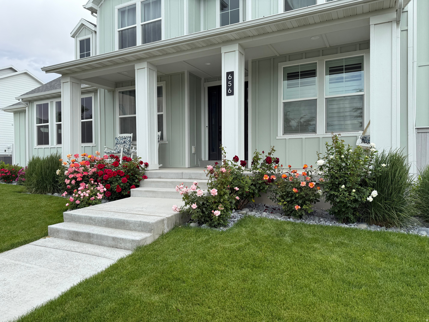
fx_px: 297
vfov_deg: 56.8
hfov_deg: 71.6
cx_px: 214
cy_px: 161
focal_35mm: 24
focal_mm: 6.76
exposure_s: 1/1522
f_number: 1.78
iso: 80
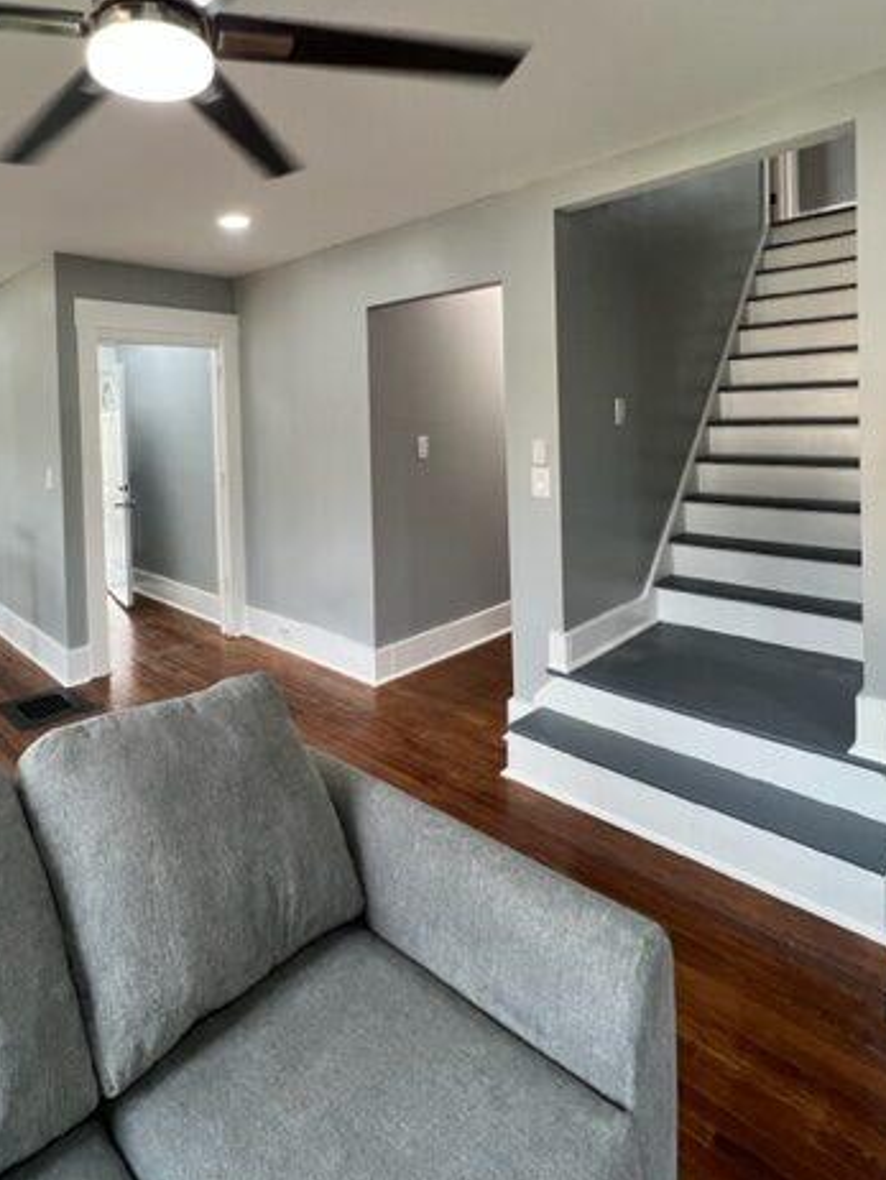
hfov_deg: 69.9
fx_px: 614
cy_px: 434
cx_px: 306
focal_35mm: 18
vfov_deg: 85.8
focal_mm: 1.57
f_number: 1.8
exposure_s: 1/120
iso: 125
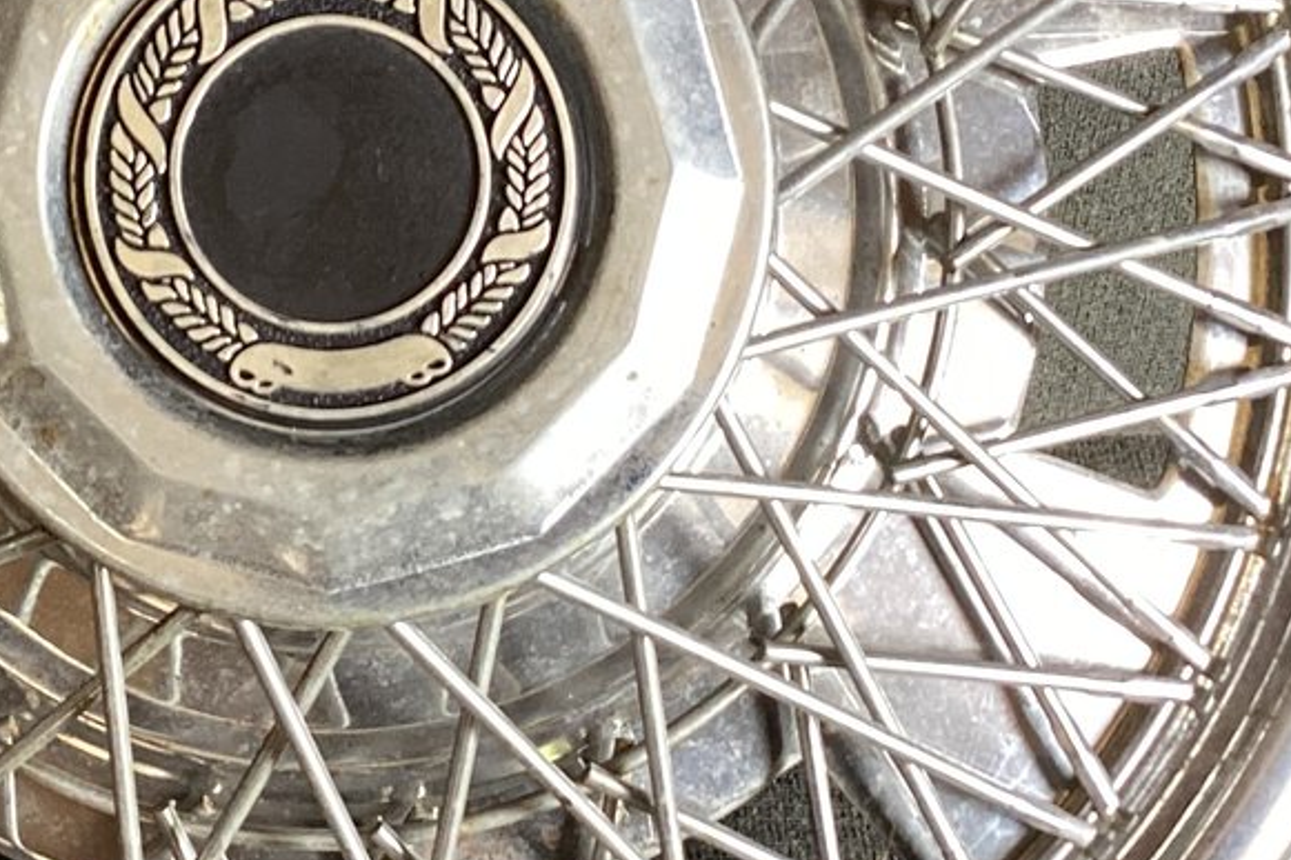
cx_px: 317
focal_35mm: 84
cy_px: 270
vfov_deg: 16.2
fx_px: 3011
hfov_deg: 23.9
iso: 125
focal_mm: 3.3
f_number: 2.4
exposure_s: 1/50
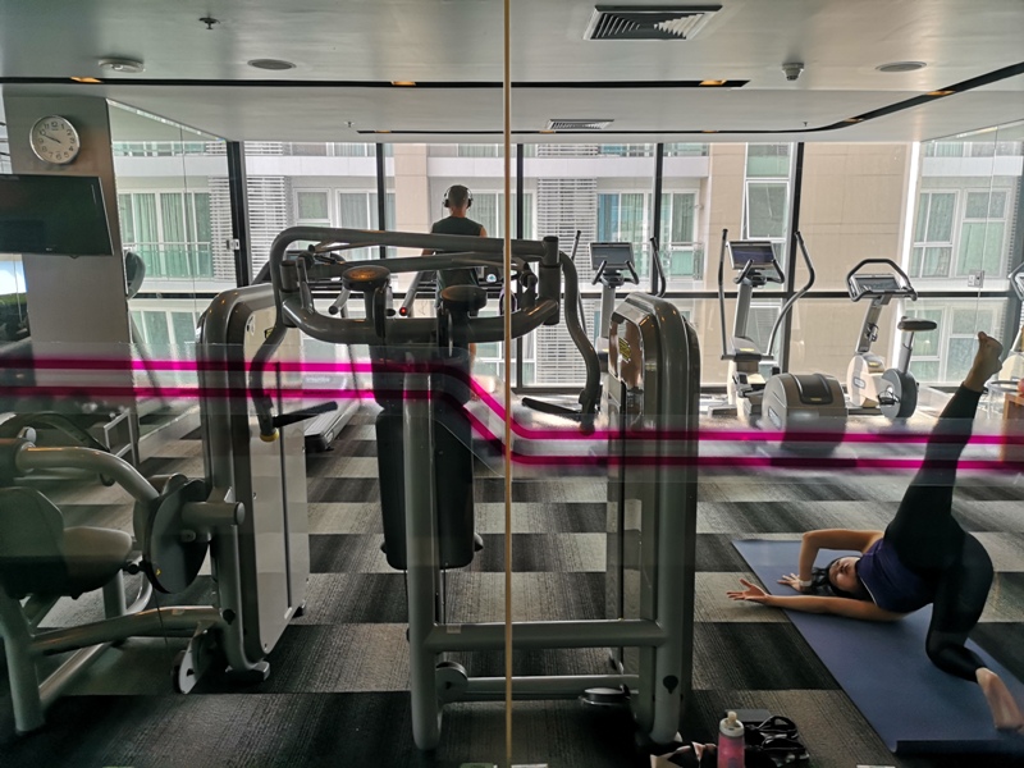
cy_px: 384
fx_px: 799
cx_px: 512
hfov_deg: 65.3
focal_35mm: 27
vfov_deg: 51.4
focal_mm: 3.95
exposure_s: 1/100
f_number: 1.8
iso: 64
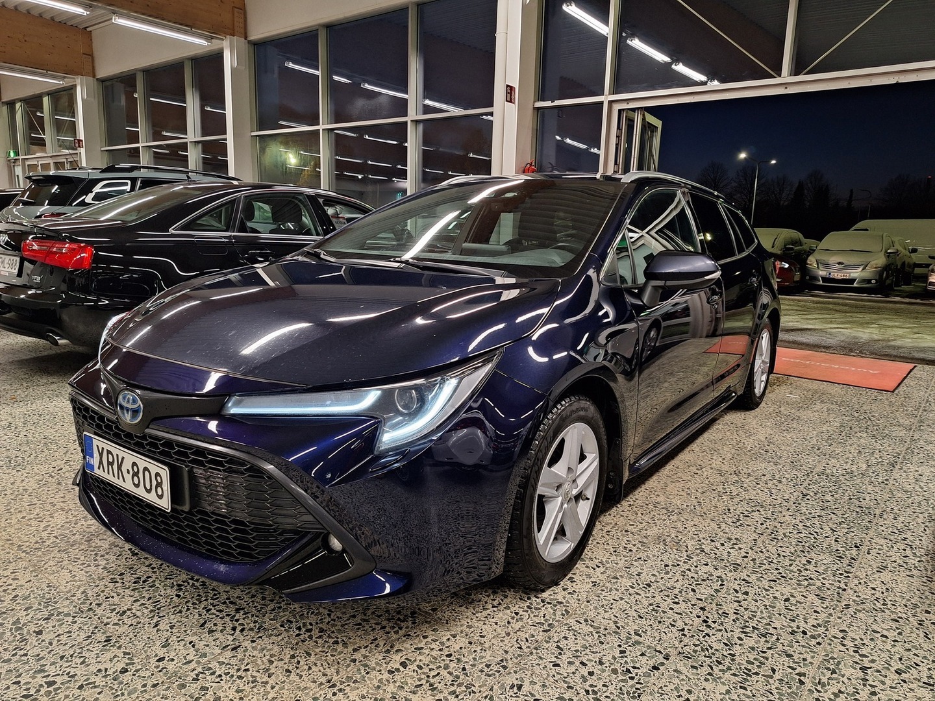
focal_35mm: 23
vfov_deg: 58.9
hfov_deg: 73.9
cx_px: 468
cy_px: 350
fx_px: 621
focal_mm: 5.54
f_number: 1.8
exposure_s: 1/50
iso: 125
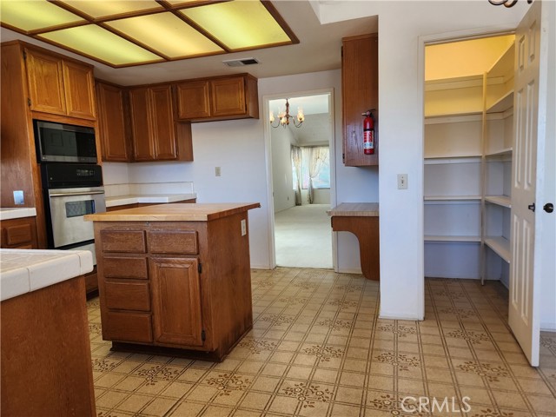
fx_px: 369
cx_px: 278
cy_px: 208
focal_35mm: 23
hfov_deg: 73.9
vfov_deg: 58.9
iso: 100
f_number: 1.8
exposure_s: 1/120
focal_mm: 5.4
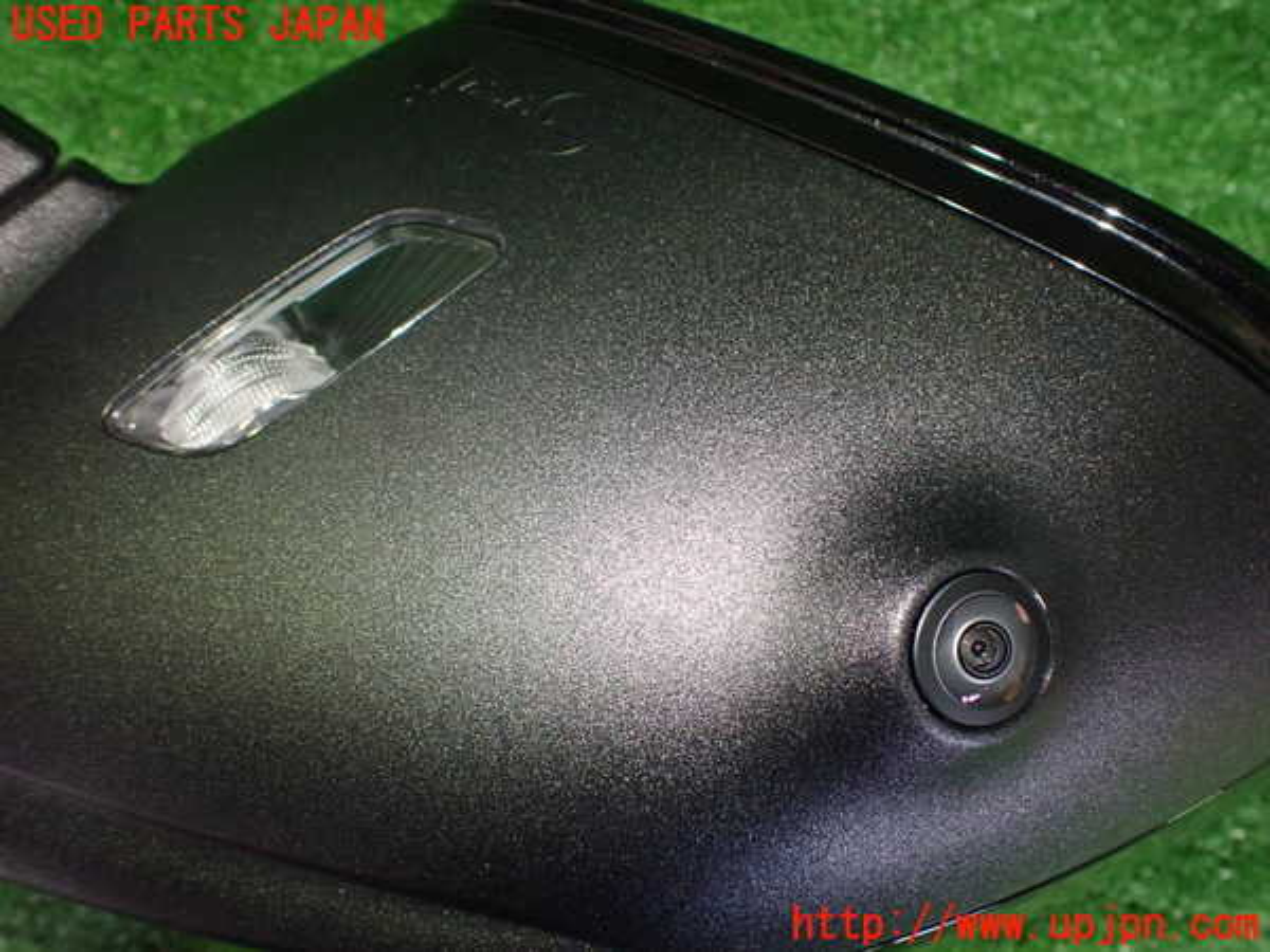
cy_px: 476
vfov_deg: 46.8
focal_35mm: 30
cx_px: 635
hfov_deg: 60.0
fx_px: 1101
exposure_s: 1/60
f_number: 2.3
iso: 800
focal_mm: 5.4
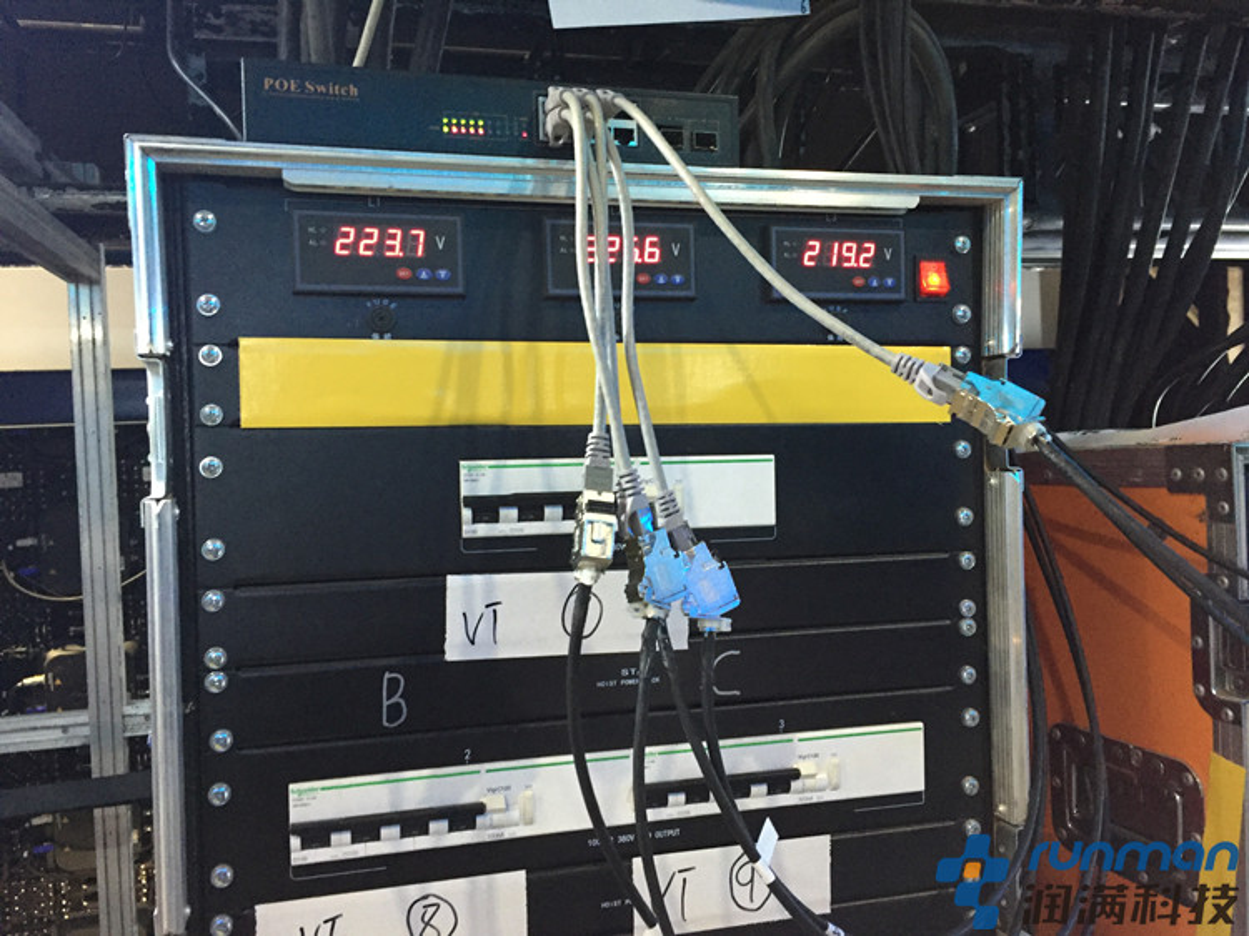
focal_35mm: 29
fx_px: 1046
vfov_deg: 48.2
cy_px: 468
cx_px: 624
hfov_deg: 61.7
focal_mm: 4.15
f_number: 2.2
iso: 250
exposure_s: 1/20
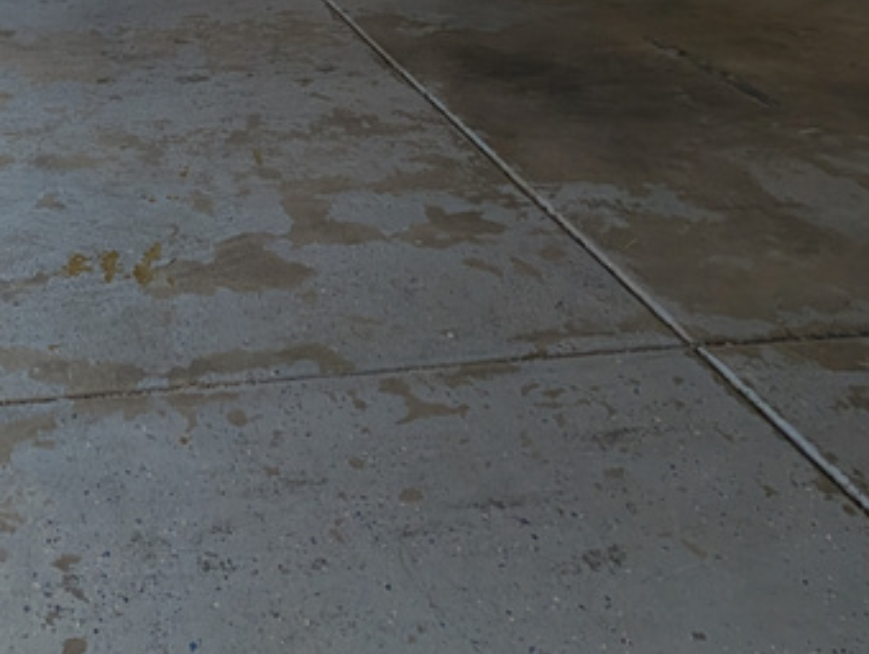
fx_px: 905
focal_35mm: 36
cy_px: -235
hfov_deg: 46.0
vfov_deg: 29.9
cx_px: 77
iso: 50
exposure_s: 1/149
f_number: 1.7
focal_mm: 2.02
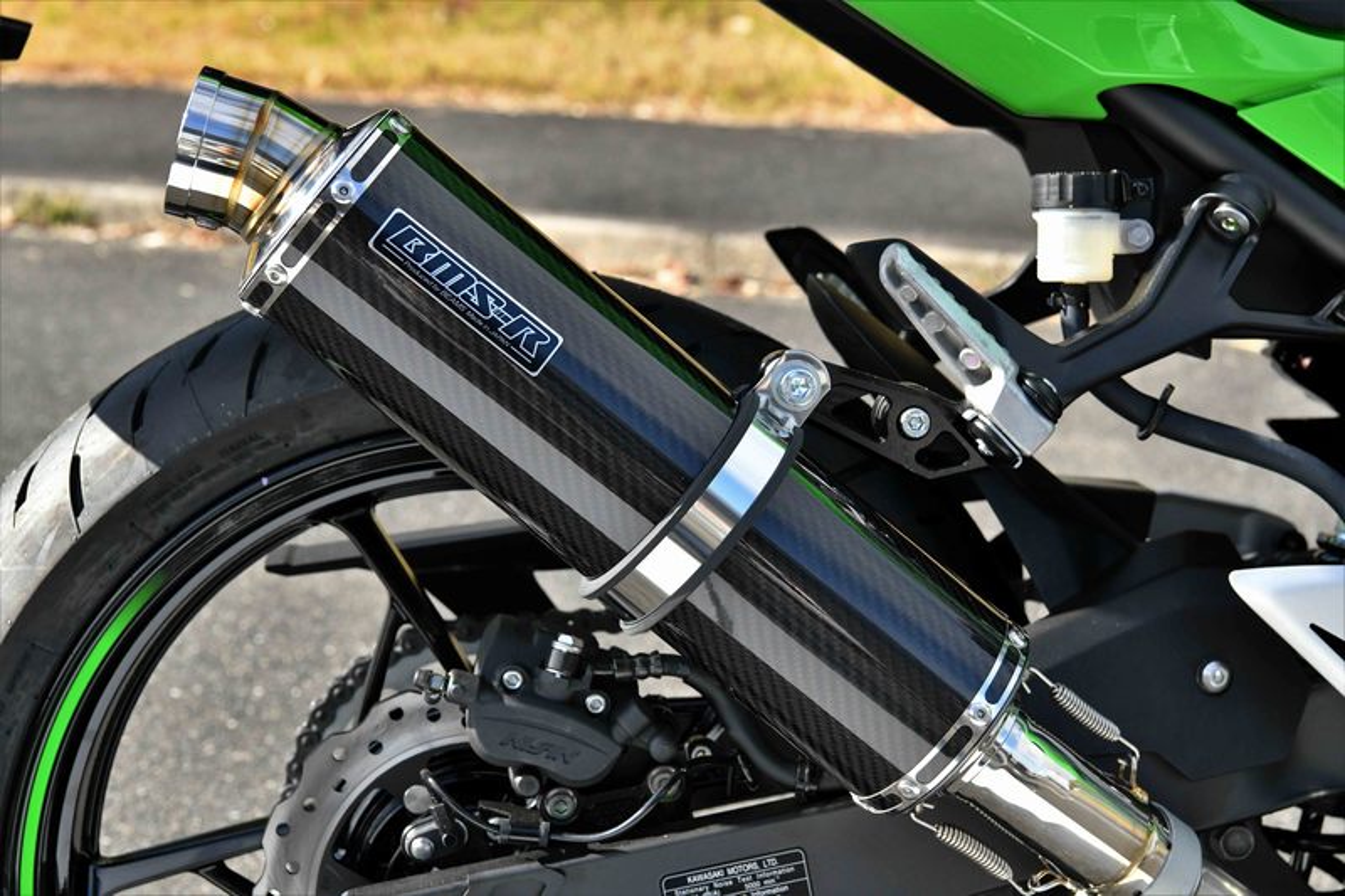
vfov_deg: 20.9
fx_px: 2428
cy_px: 448
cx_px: 672
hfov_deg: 31.0
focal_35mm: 65
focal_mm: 65
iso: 2500
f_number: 9
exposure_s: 1/2000
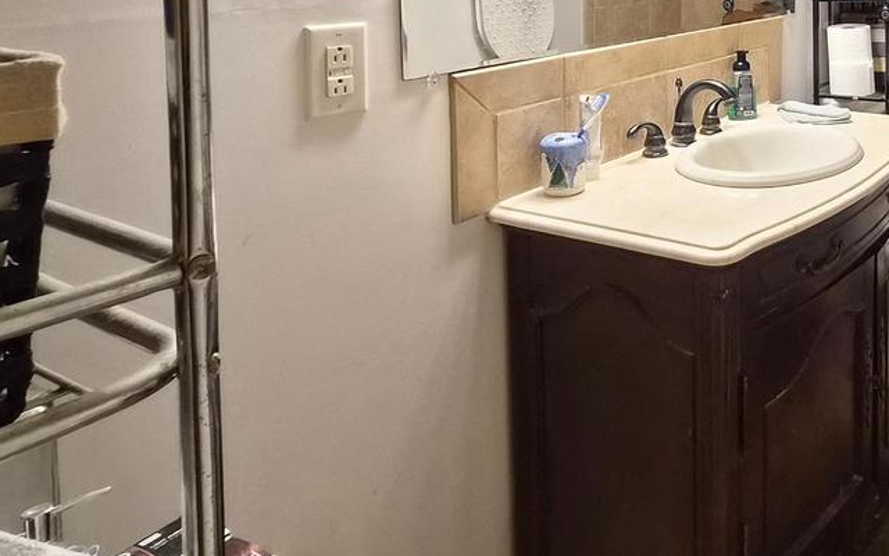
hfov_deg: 52.6
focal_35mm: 31
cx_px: 825
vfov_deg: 37.0
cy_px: 21
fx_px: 751
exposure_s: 1/60
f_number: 2.2
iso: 500
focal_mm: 1.7
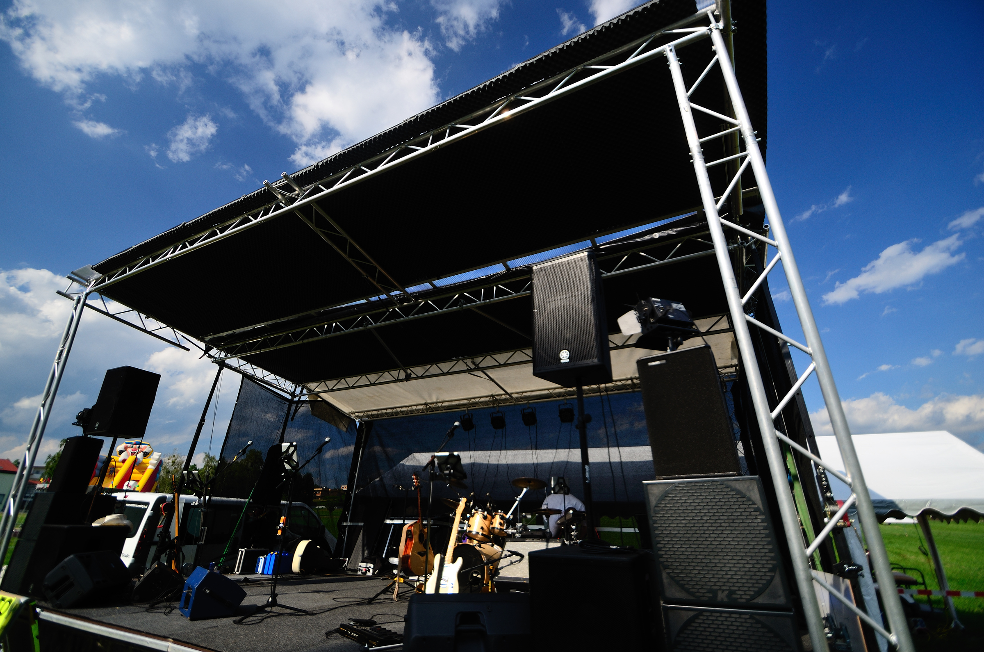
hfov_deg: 100.5
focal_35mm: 15
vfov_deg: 77.1
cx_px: 492
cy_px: 326
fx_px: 409
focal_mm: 10
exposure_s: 1/320
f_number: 3.5
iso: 100
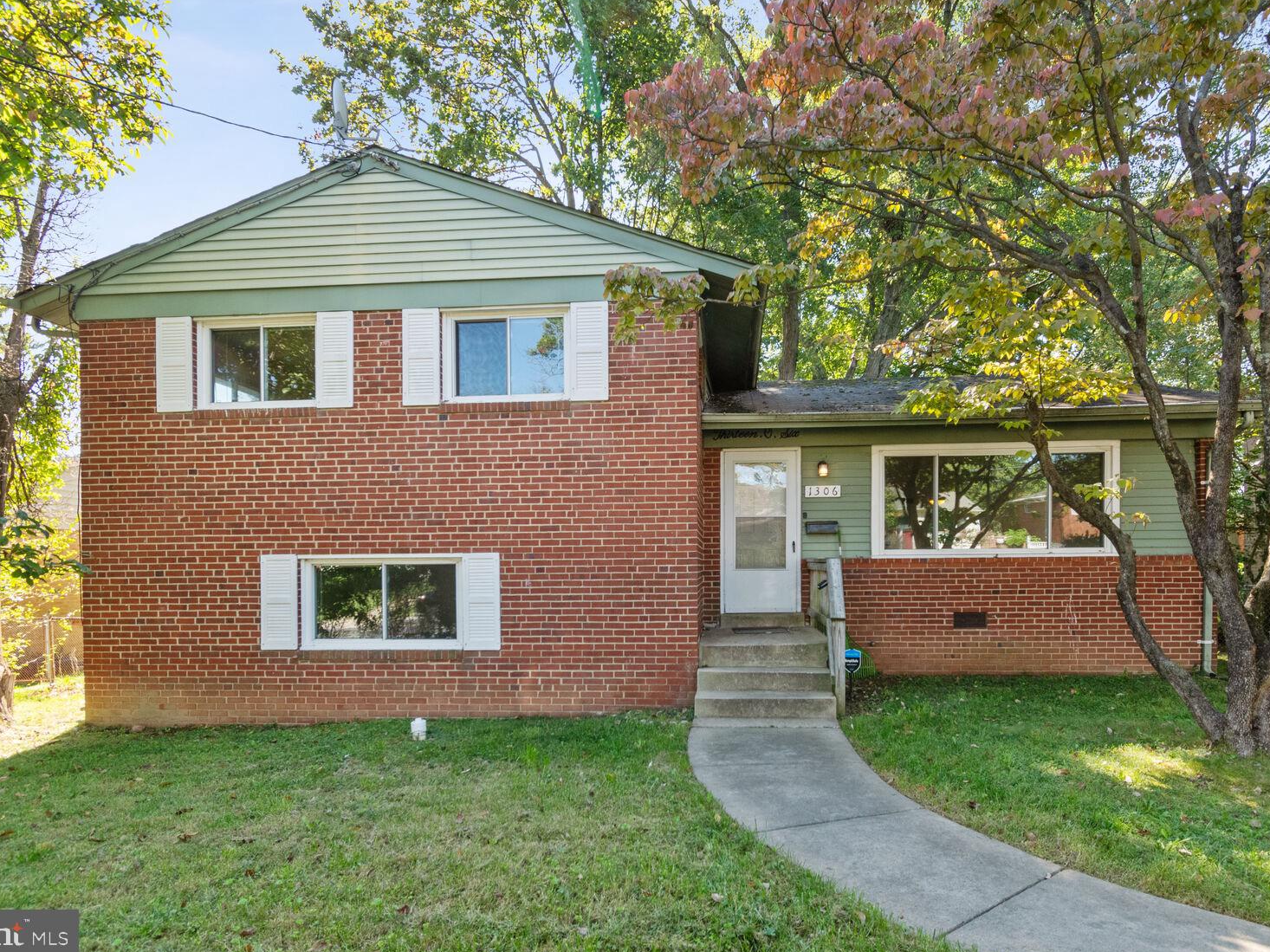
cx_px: 665
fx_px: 624
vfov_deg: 74.7
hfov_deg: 91.0
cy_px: 463
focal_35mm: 17
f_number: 9
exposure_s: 1/100
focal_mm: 10
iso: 200
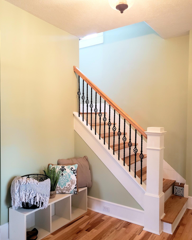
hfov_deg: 51.5
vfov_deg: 62.2
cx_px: 95
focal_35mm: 28
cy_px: 126
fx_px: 199
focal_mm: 4.3
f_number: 1.5
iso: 250
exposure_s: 1/60
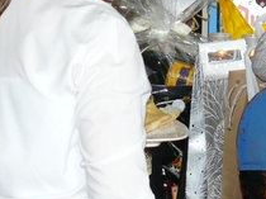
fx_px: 1758
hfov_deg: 8.6
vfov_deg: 6.5
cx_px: 269
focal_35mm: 229
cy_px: -6
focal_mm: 13.4
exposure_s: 1/30
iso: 160
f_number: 3.2
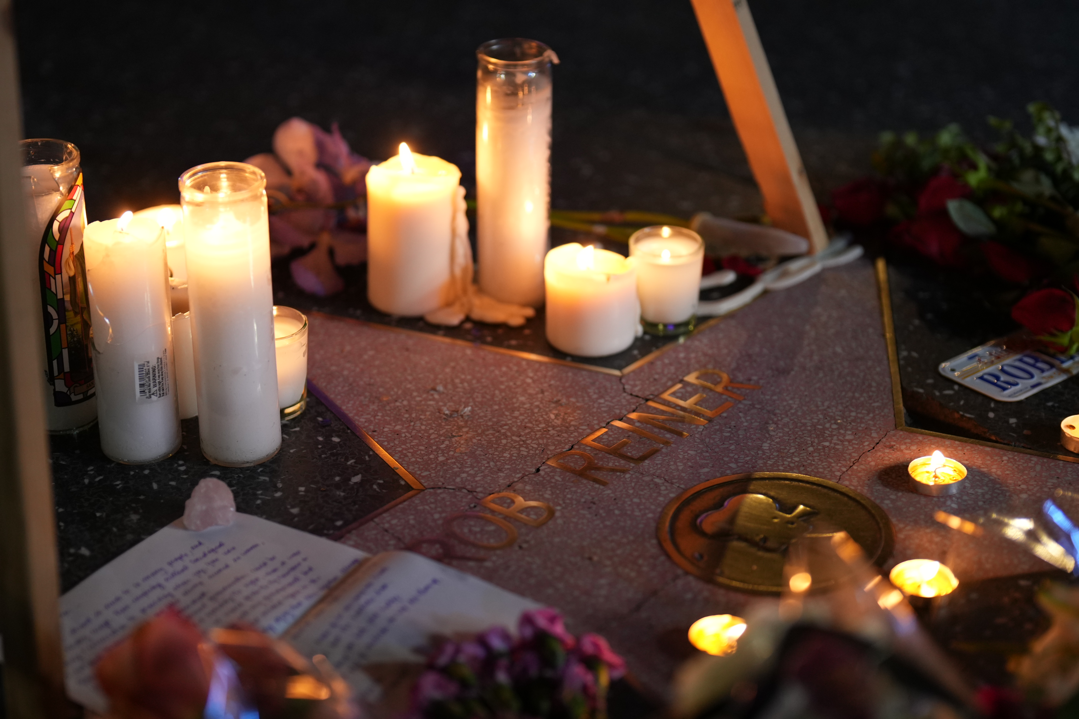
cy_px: 360
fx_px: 2248
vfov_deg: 18.2
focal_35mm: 75
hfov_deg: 27.0
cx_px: 540
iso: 640
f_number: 1.2
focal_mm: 50
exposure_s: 1/125
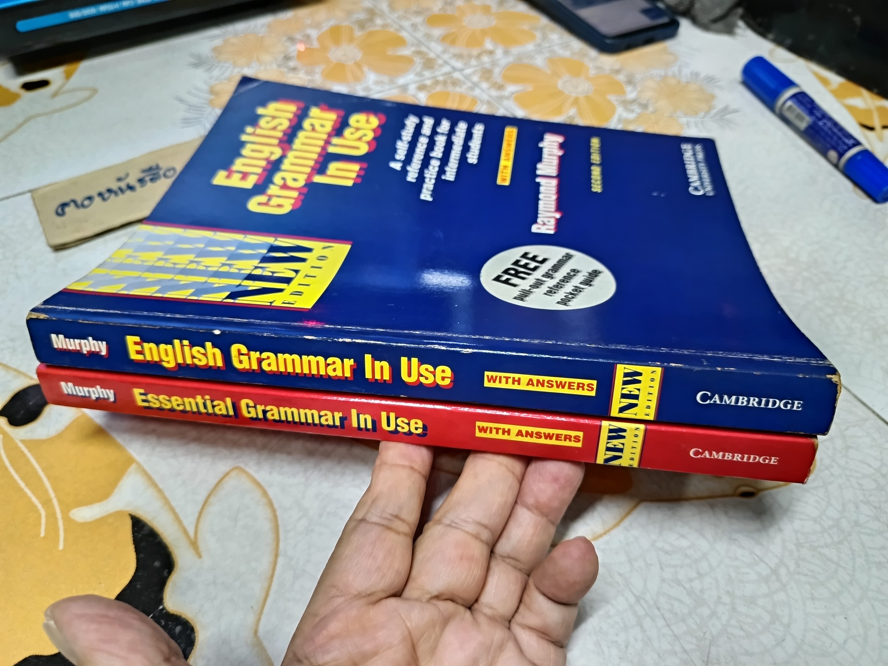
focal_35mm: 24
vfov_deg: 56.8
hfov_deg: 71.6
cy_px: 333
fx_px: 616
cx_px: 444
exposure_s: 1/25
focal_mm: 5.31
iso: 1371
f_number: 1.7
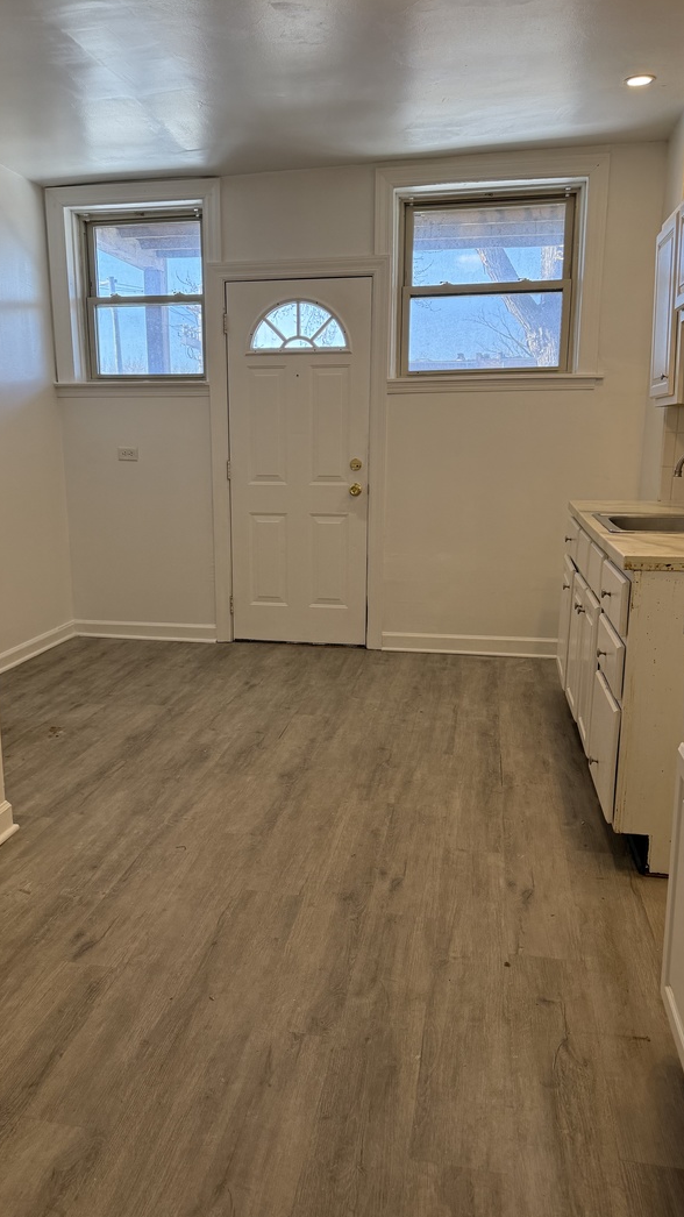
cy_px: 615
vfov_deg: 69.9
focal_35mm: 27
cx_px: 298
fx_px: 871
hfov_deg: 42.8
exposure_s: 1/238
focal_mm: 6.76
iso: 160
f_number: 1.78
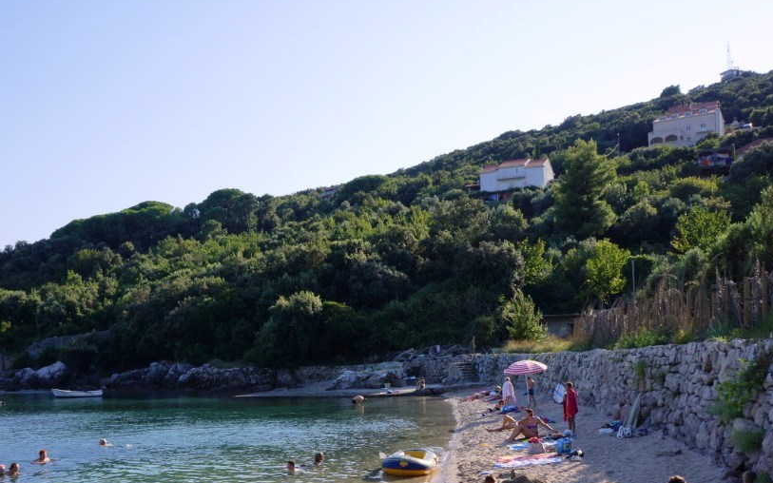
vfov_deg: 32.4
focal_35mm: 39
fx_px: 822
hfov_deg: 50.3
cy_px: 338
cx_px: 350
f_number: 13
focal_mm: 18
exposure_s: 1/125
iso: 100
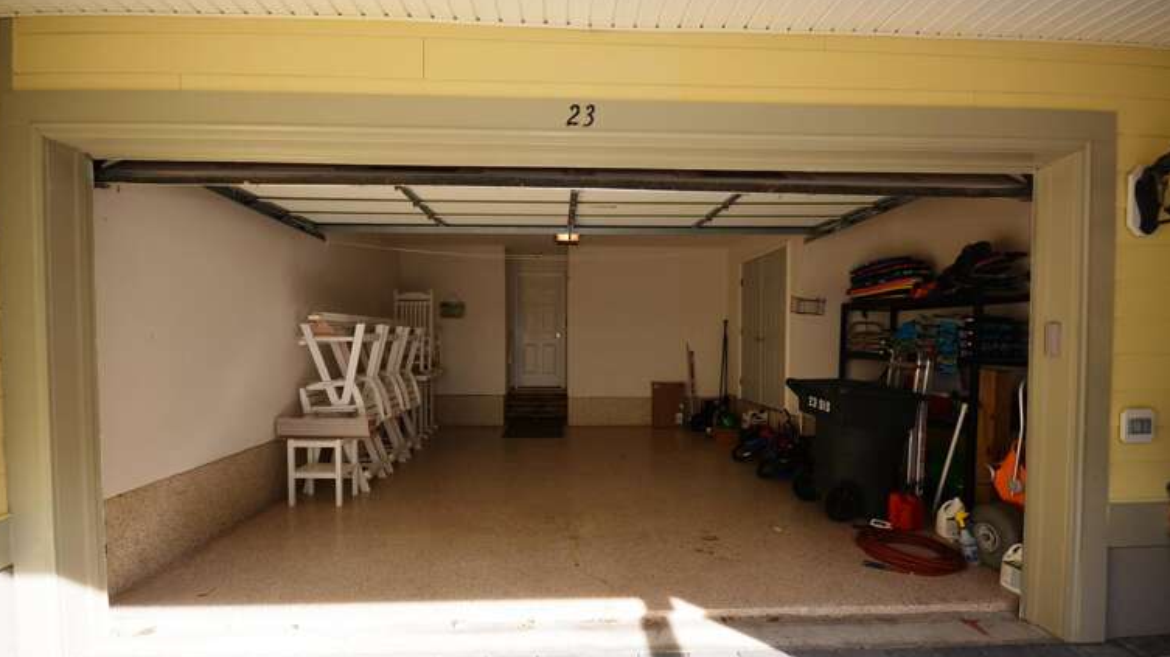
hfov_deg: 99.4
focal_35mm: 16
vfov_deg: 66.8
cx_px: 578
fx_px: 496
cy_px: 363
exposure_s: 1/125
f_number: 5.6
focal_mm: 10
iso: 110
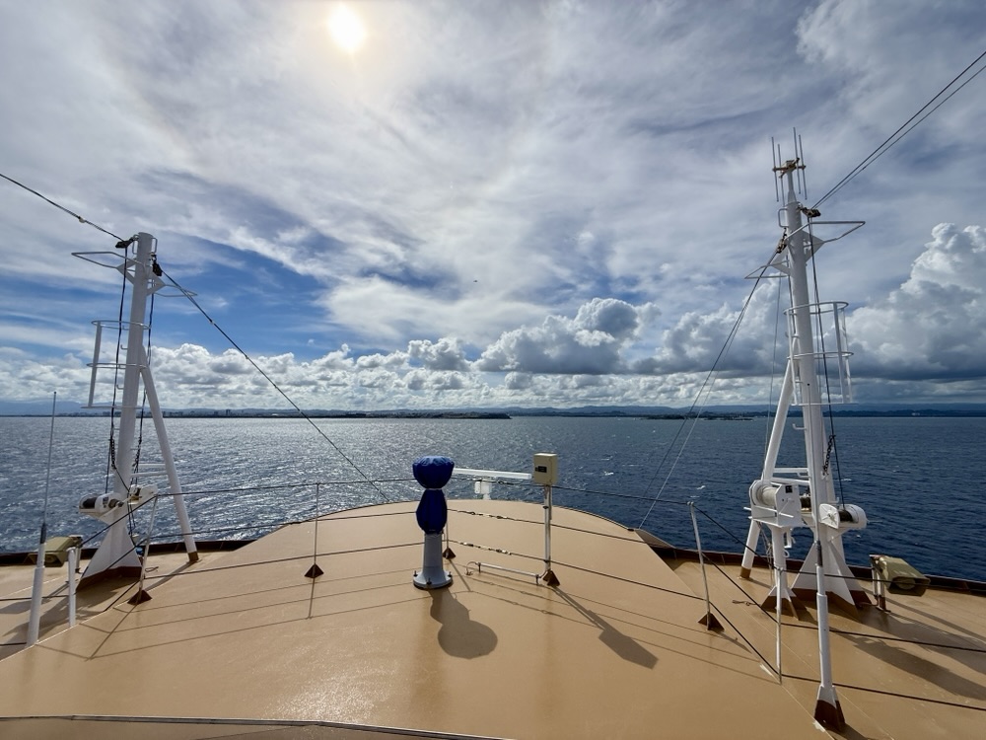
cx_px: 493
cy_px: 370
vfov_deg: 85.7
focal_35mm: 14
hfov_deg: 102.1
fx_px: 399
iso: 40
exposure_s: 1/8696
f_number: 2.2
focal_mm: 2.22
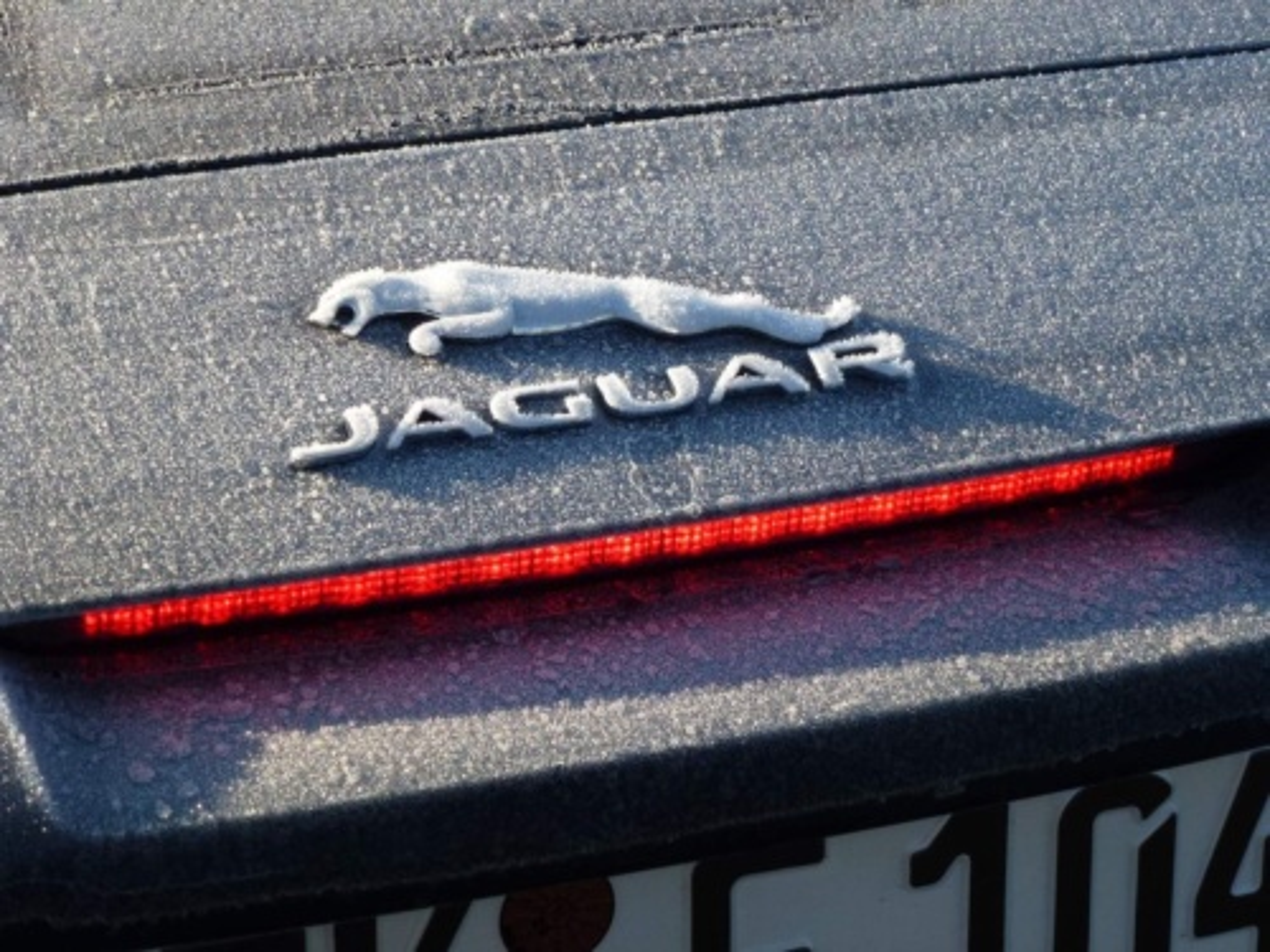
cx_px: 635
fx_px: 3816
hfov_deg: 18.9
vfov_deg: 14.2
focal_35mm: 104
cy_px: 476
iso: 100
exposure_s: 1/250
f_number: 5
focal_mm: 18.7
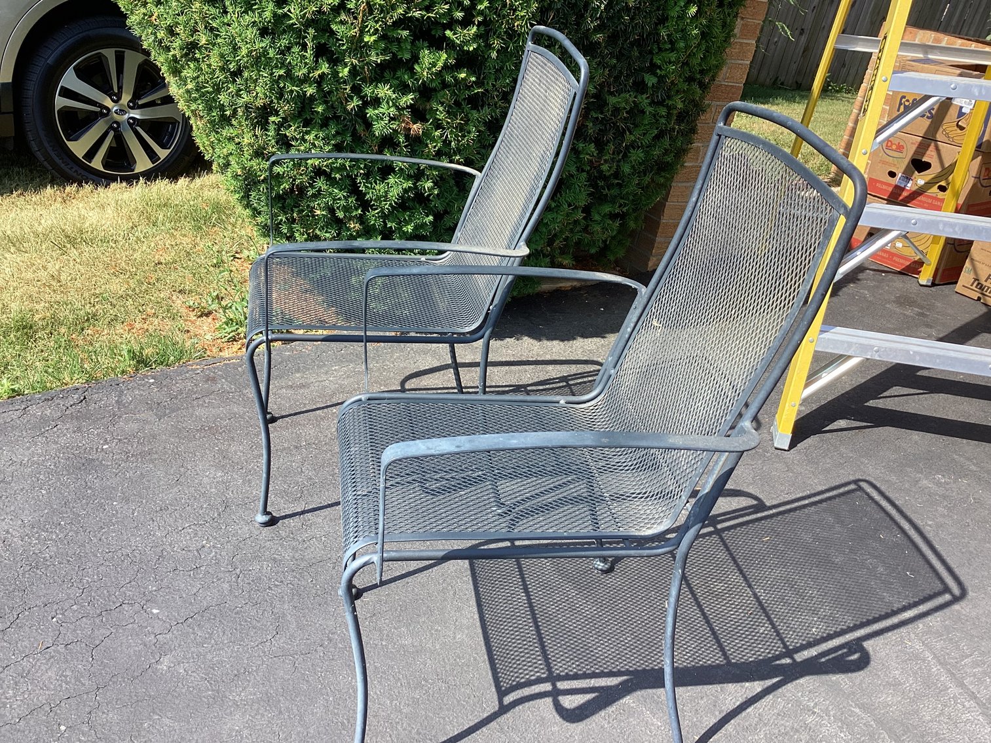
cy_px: 372
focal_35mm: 31
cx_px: 496
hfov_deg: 58.3
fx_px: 888
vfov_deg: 45.4
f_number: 2.4
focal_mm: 3.3
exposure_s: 1/384
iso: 25
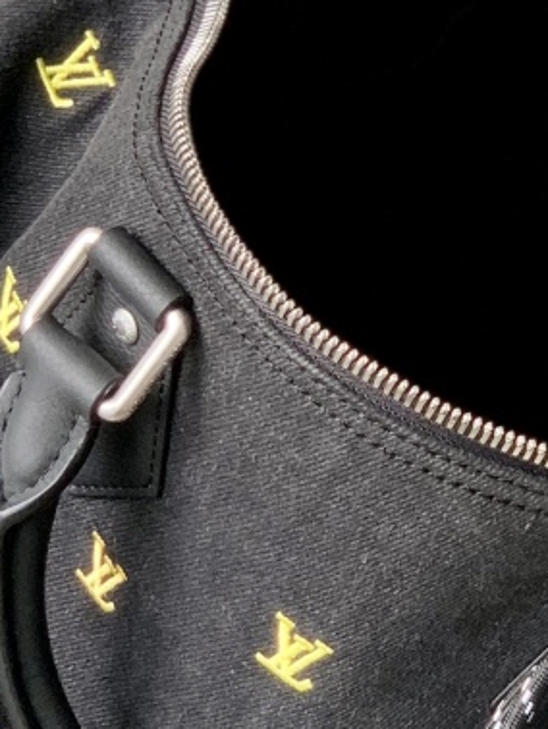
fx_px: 4175
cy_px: 378
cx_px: 345
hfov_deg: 7.5
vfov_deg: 10.0
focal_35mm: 198
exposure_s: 1/122
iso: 80
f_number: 2.4
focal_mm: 6
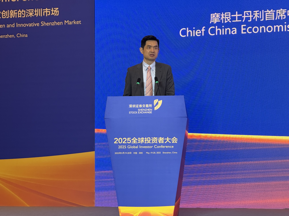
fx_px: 1002
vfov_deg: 12.3
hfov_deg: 16.4
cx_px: 144
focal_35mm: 120
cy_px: 108
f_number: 2.8
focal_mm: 15.66
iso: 200
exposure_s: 1/50
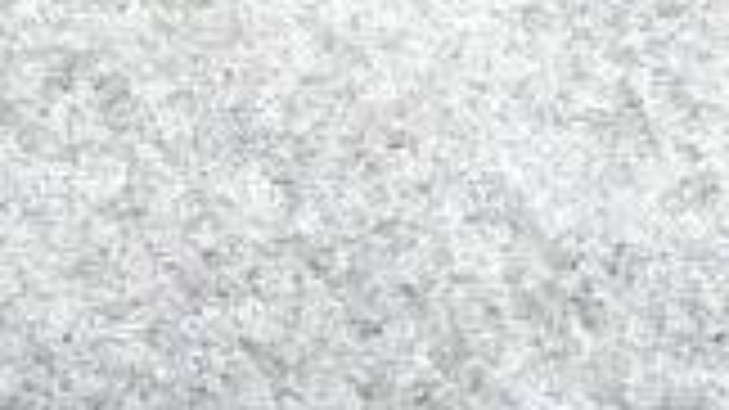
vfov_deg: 1.3
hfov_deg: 2.3
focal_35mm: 921
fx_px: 17797
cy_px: -1023
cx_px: 1503
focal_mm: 25.6
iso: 1600
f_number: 7.1
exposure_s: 1/40
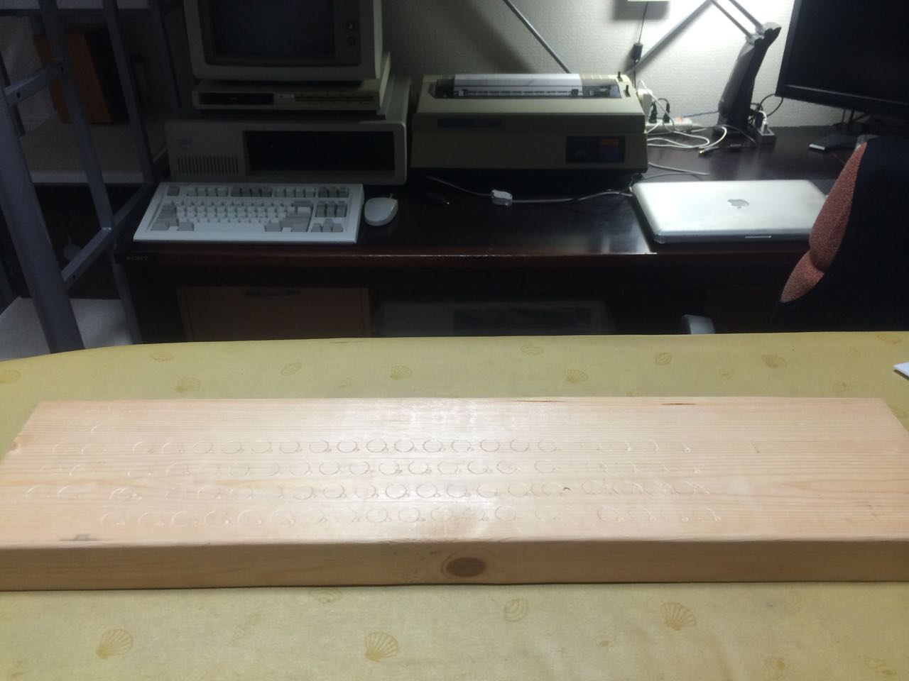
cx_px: 454
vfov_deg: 46.8
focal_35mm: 30
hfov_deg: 60.0
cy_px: 340
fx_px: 788
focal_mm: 4.12
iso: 80
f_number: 2.2
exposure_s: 1/30
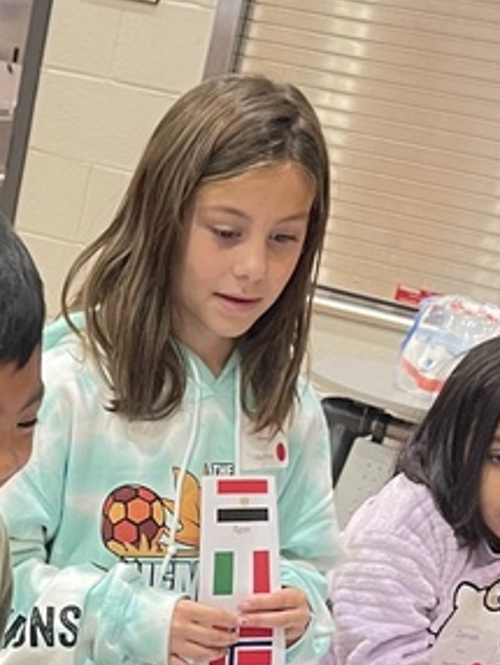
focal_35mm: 93
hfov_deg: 15.3
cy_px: 811
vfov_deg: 19.7
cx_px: -107
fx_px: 1788
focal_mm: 5.1
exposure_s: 1/88
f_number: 1.6
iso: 125
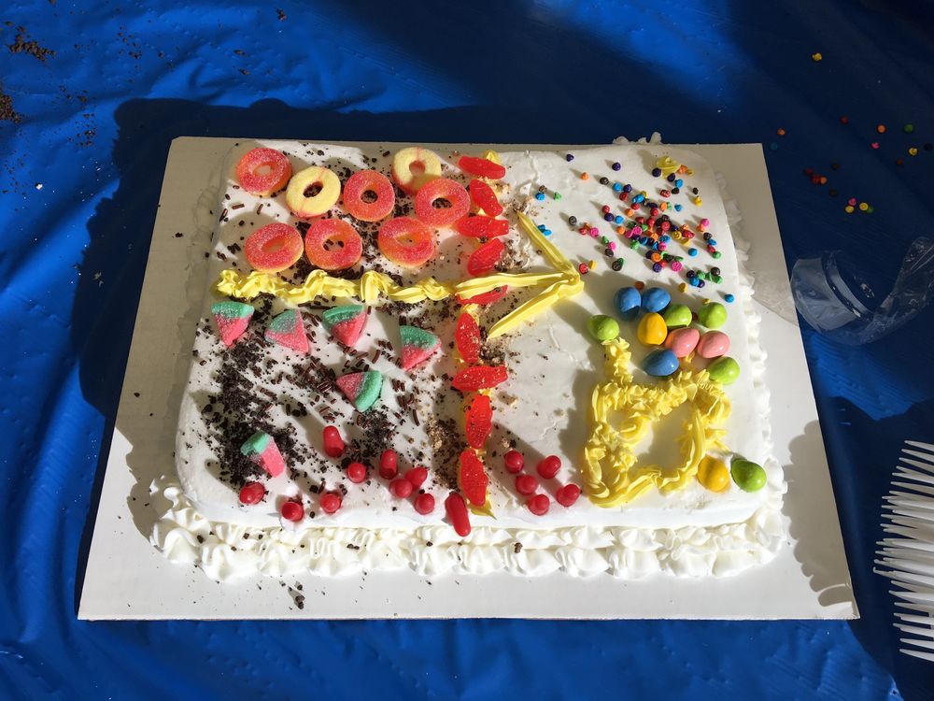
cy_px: 350
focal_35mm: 29
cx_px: 467
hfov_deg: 61.7
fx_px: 782
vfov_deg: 48.2
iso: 25
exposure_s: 1/125
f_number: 2.2
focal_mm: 4.15
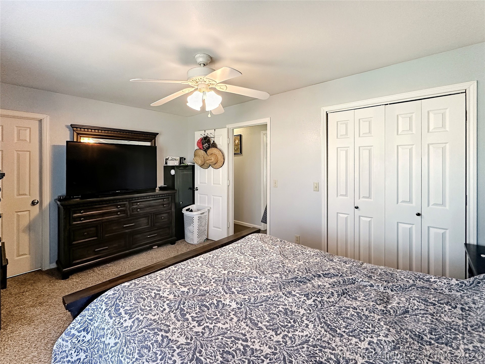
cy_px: 182
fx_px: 196
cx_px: 242
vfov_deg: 85.7
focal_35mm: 14
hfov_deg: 102.1
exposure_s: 1/60
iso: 320
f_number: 2.2
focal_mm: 2.2
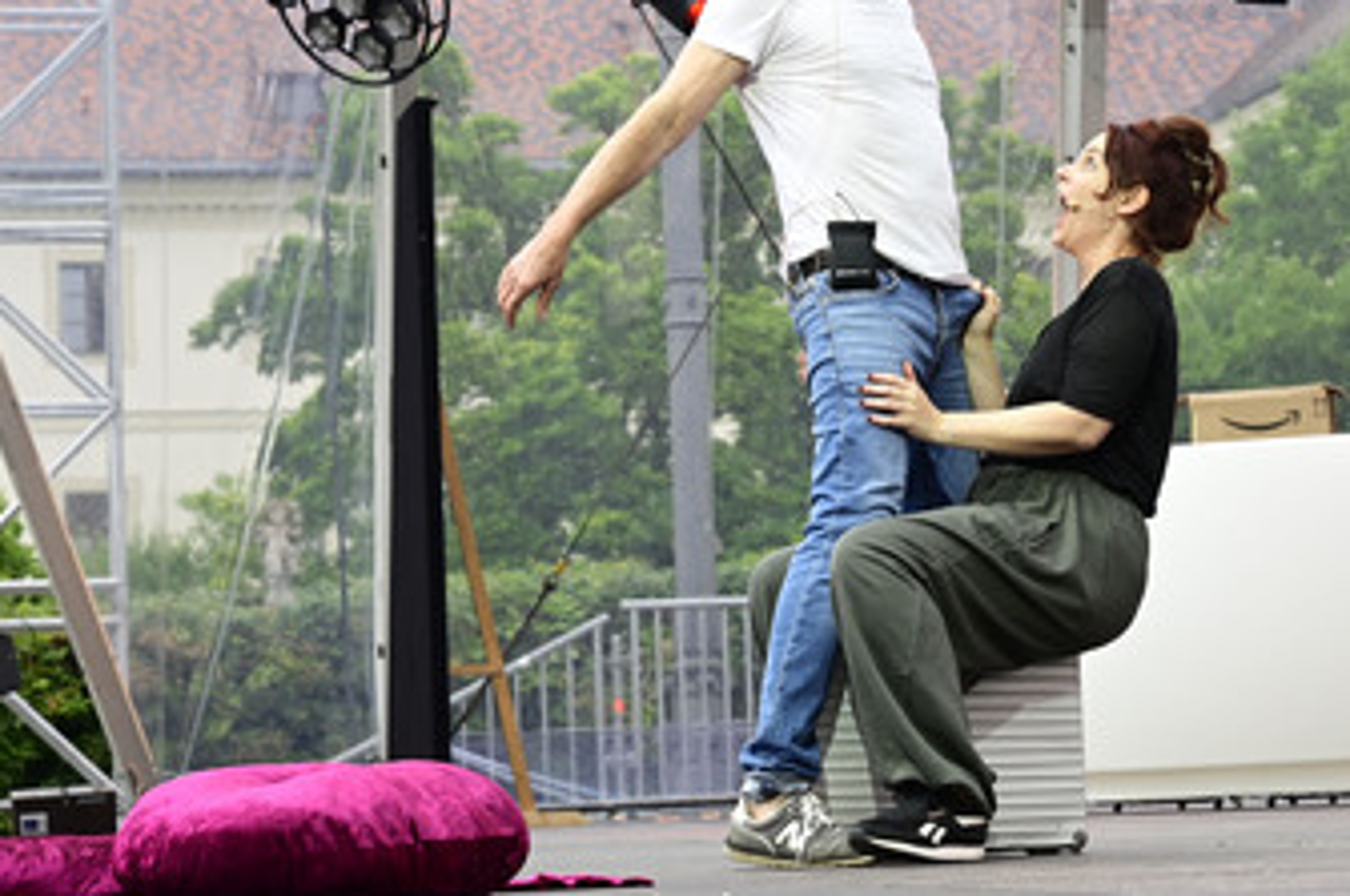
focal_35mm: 94
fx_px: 3520
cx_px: 890
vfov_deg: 14.5
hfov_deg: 21.6
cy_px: 329
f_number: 7.1
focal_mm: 70
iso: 400
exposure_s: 1/200
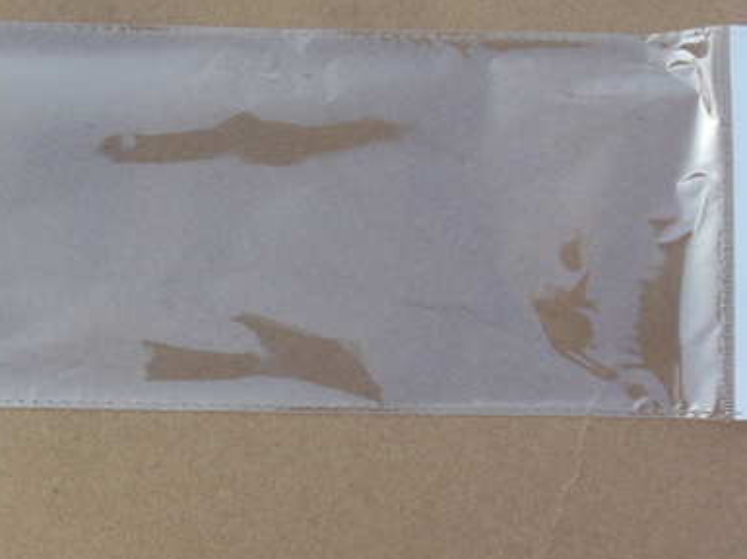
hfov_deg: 36.3
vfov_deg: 28.0
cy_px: 268
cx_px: 229
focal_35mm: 52
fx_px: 1121
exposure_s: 1/640
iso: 125
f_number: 3.2
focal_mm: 4.5
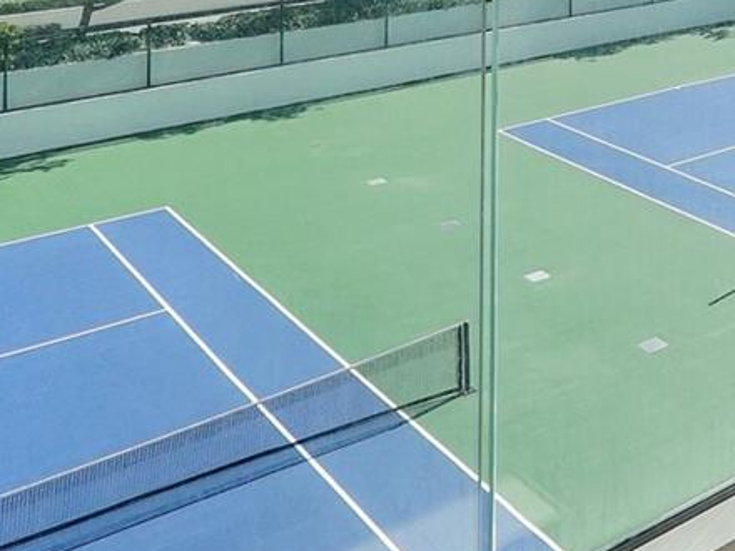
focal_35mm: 56
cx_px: 949
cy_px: -219
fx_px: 1189
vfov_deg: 22.5
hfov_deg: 28.4
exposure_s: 1/400
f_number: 13
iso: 640
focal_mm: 16
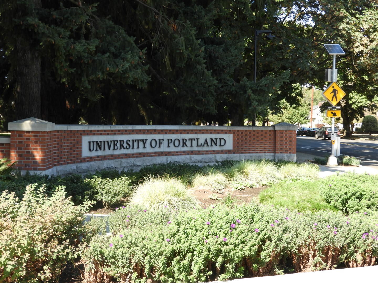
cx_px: 189
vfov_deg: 29.1
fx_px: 546
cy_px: 142
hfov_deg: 38.2
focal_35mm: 50
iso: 100
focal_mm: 9
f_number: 4
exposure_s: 1/160
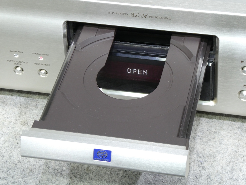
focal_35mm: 124
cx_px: 123
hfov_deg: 15.9
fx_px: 881
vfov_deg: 12.0
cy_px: 92
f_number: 5.2
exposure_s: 1/3.2
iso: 200
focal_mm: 22.3
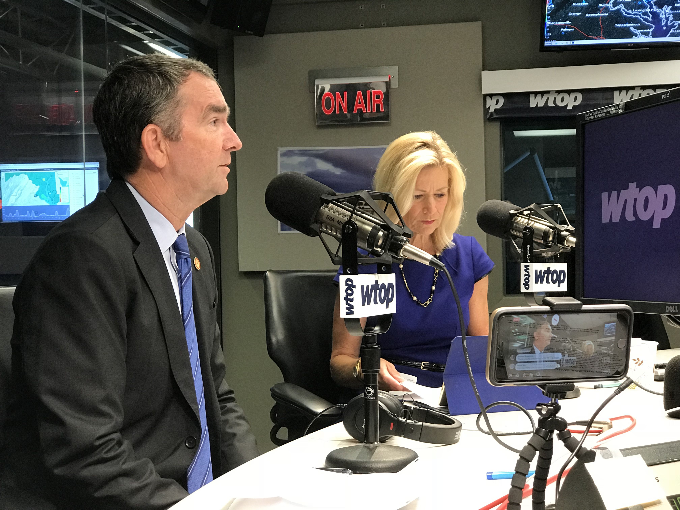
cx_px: 340
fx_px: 1120
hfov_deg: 33.8
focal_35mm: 57
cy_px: 255
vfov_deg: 25.7
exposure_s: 1/60
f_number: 2.8
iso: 250
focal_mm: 6.6
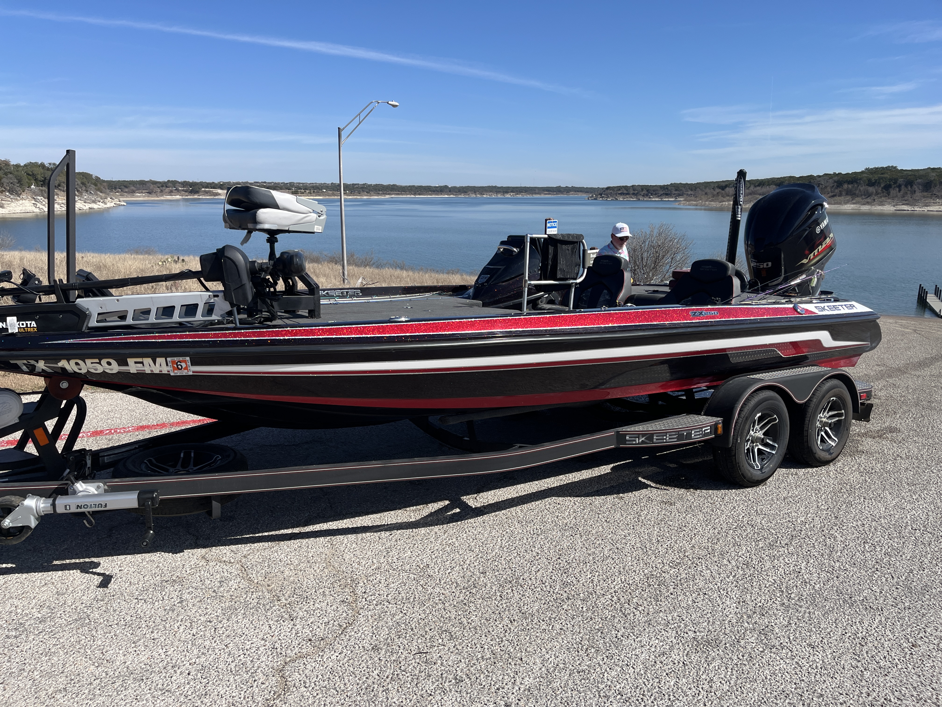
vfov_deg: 53.1
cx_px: 471
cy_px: 354
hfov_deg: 67.3
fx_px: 708
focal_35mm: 26
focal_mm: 5.1
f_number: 1.6
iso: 50
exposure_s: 1/4310
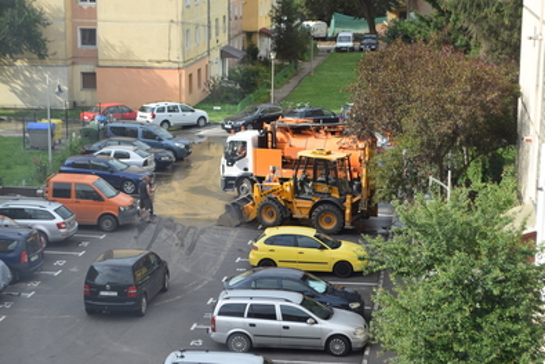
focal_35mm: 82
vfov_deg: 16.6
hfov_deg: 24.6
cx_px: 272
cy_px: 182
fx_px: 1250
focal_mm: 55
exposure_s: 1/250
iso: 200
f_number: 8
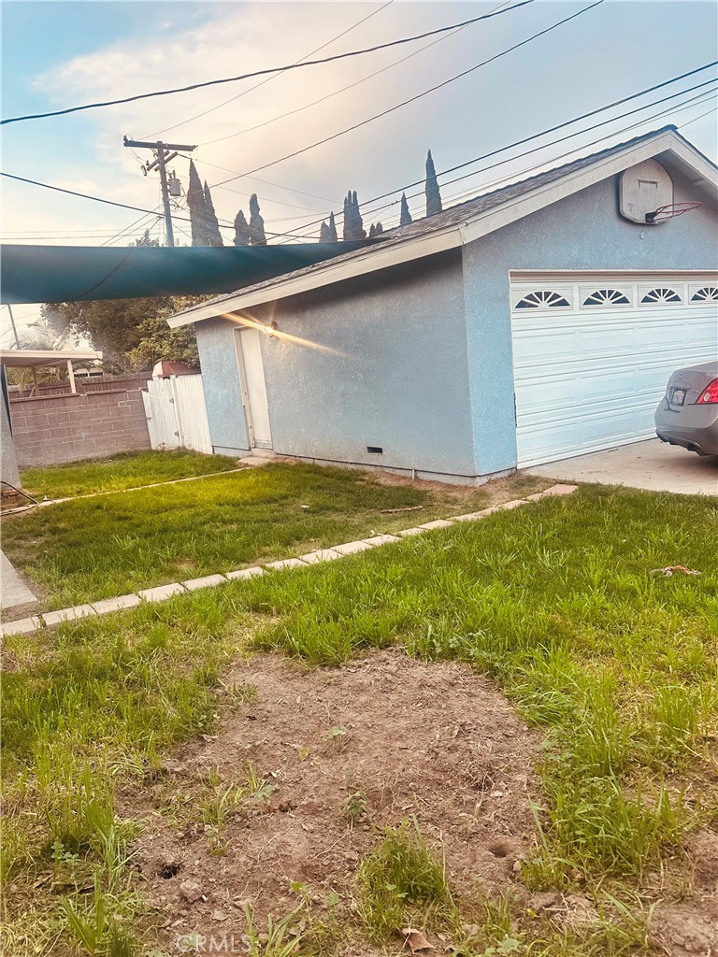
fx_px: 664
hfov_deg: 56.8
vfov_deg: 71.6
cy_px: 478
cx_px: 359
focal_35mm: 24
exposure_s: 1/120
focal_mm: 6.86
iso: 160
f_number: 1.78
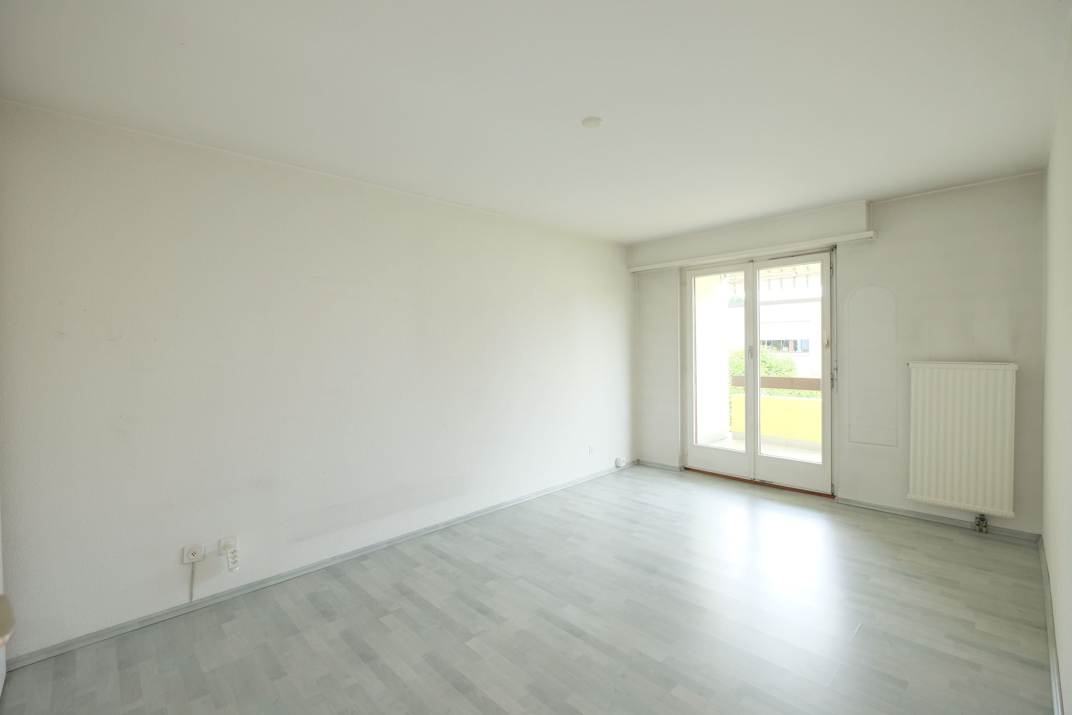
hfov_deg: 100.4
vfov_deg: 77.3
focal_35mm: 15
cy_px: 358
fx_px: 447
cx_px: 536
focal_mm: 10
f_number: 4
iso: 400
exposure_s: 1/38
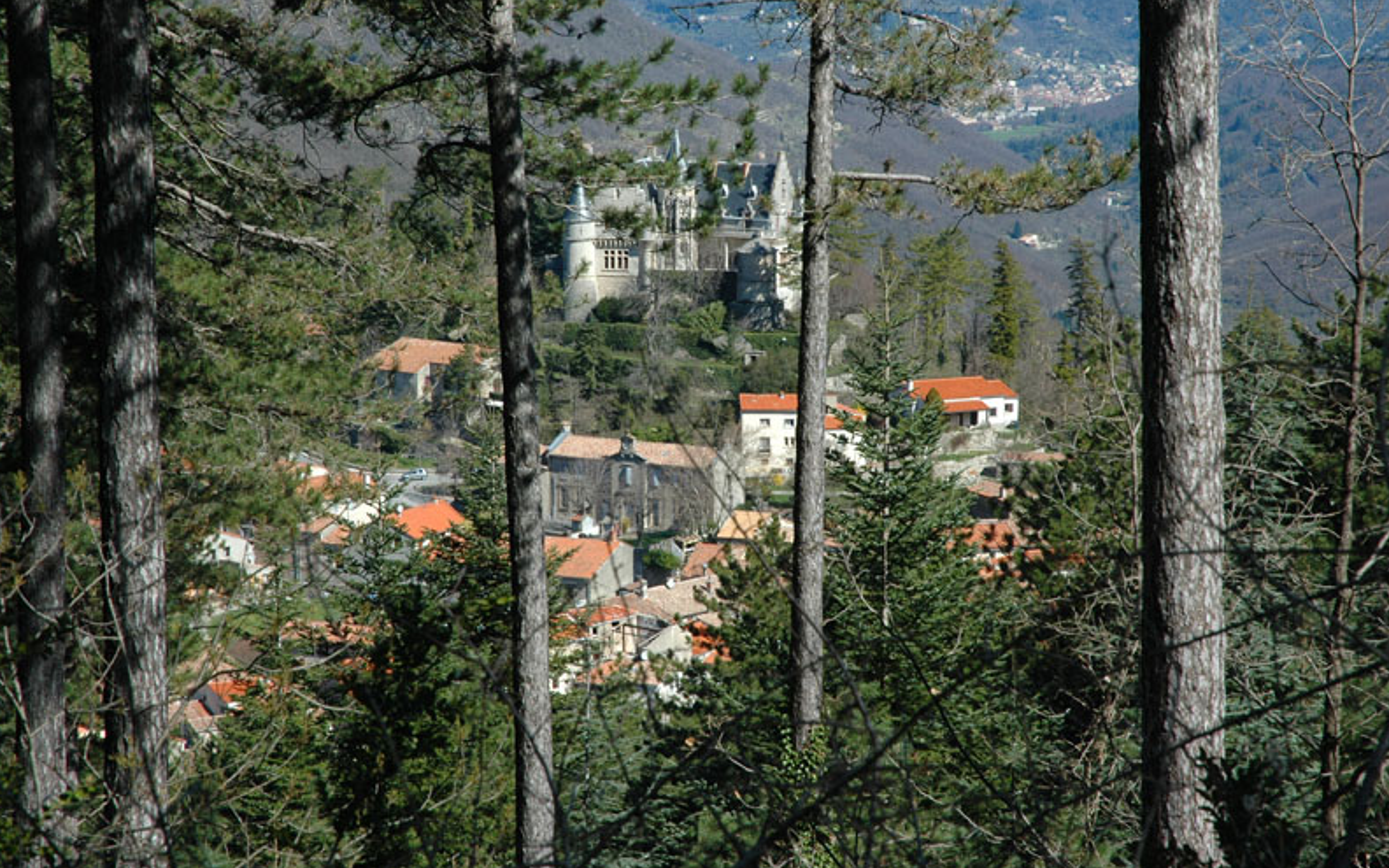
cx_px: 689
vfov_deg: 12.1
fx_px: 4088
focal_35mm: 108
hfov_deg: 19.3
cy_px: 405
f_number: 13
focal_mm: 70
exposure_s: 1/100
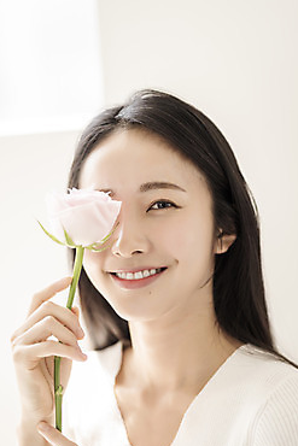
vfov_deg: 22.1
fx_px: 1141
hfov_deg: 14.9
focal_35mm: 92
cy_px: 230
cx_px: 147
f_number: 2
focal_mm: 85
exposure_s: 1/250
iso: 125
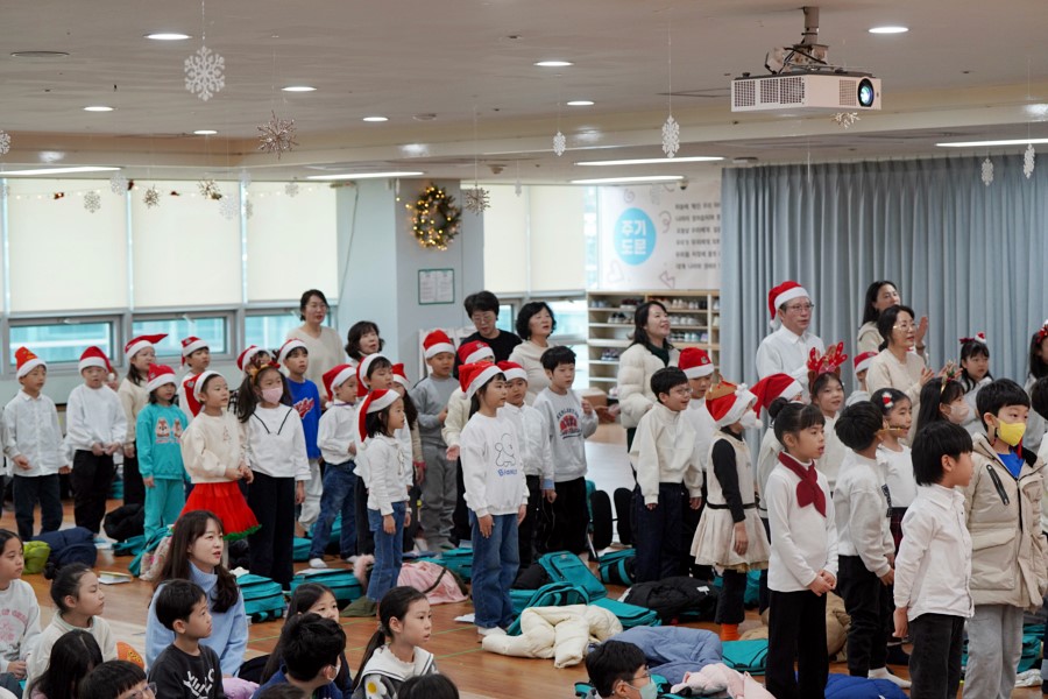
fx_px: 2038
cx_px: 524
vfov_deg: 19.5
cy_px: 350
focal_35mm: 70
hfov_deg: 28.8
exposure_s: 1/160
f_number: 4
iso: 1250
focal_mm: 70
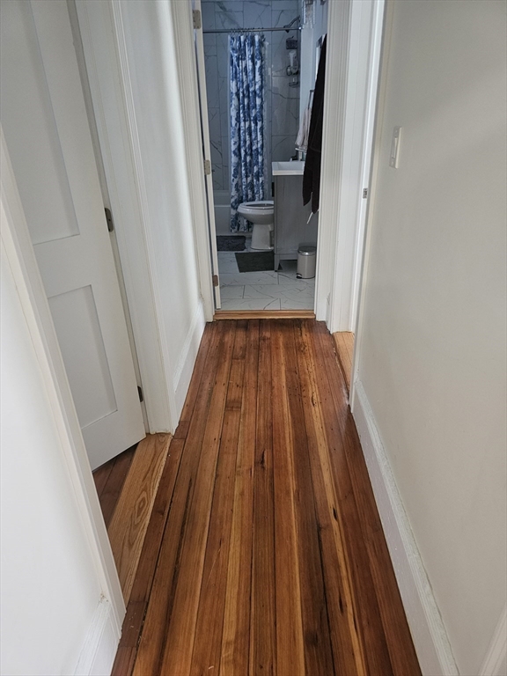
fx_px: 449
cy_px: 338
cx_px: 254
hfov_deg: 58.9
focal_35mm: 23
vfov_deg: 73.9
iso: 640
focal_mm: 6.3
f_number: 1.7
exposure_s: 1/30
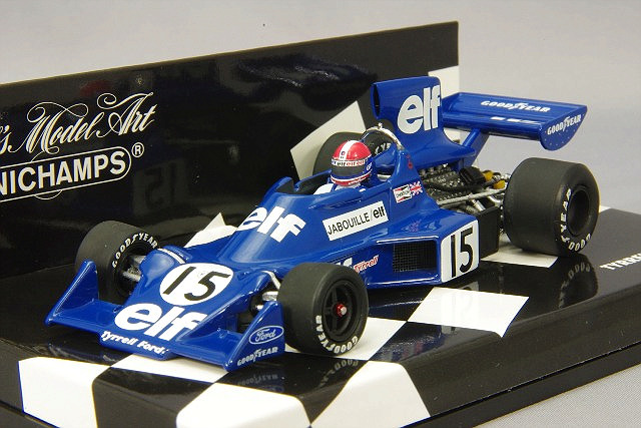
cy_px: 214
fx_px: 1995
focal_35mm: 112
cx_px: 320
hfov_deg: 18.3
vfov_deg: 12.2
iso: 400
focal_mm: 75
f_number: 32
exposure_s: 1
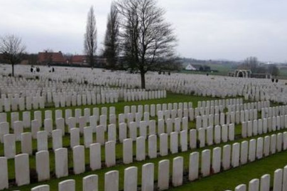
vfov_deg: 26.5
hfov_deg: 38.8
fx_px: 407
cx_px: 157
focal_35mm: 51
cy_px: 112
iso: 64
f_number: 4.3
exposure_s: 1/170
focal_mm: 7.5
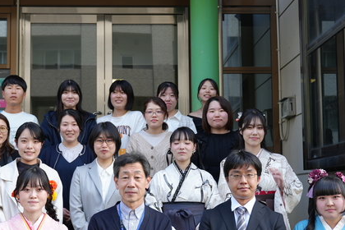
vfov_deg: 22.2
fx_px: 585
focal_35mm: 61
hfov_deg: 32.8
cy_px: 147
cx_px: 152
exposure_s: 1/160
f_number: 4
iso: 200
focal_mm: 40
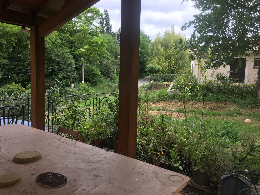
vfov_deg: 48.2
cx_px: 130
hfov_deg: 61.7
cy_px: 98
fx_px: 218
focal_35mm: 29
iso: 25
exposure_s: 1/396
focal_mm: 4.15
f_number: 2.2
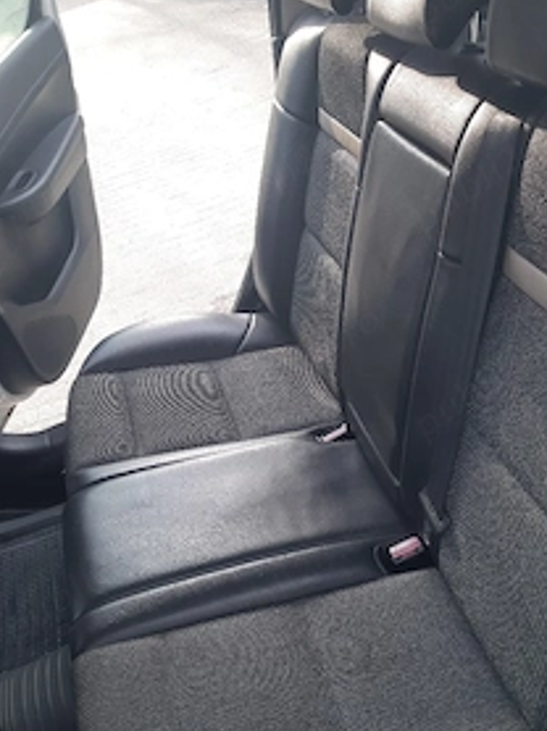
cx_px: 347
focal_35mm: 39
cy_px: 406
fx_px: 823
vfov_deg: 47.8
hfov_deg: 36.5
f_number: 1.7
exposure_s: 1/50
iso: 50
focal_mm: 3.93
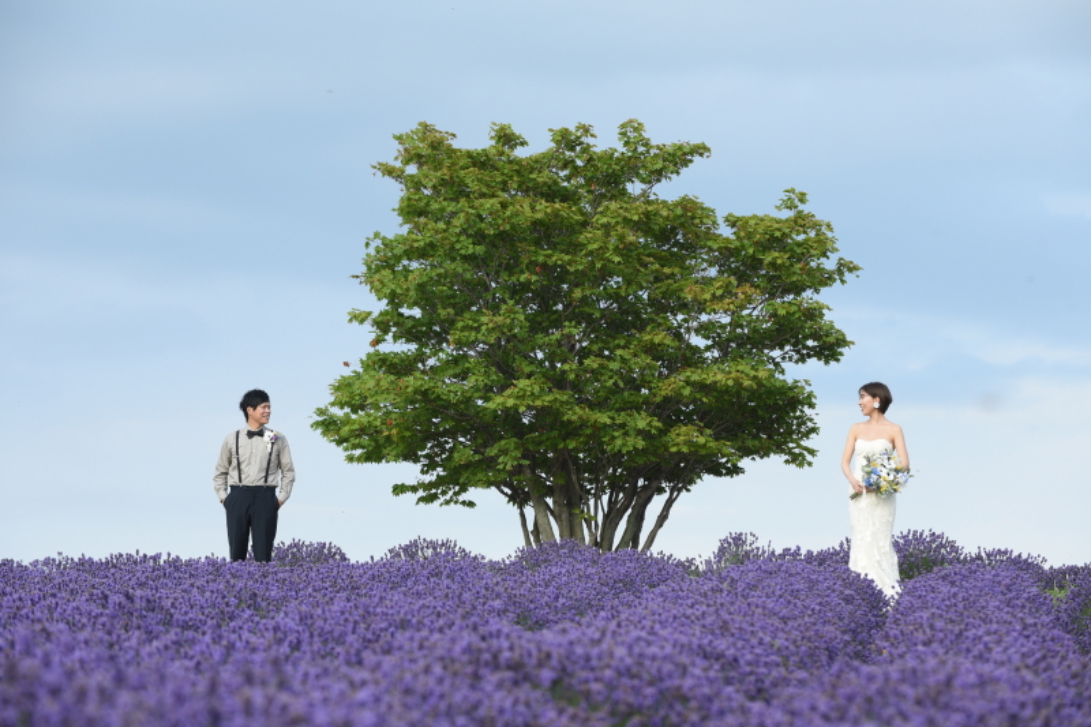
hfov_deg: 13.7
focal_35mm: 150
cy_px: 364
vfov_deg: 9.1
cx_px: 546
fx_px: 4545
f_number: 8
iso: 400
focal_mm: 150
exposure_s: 1/500
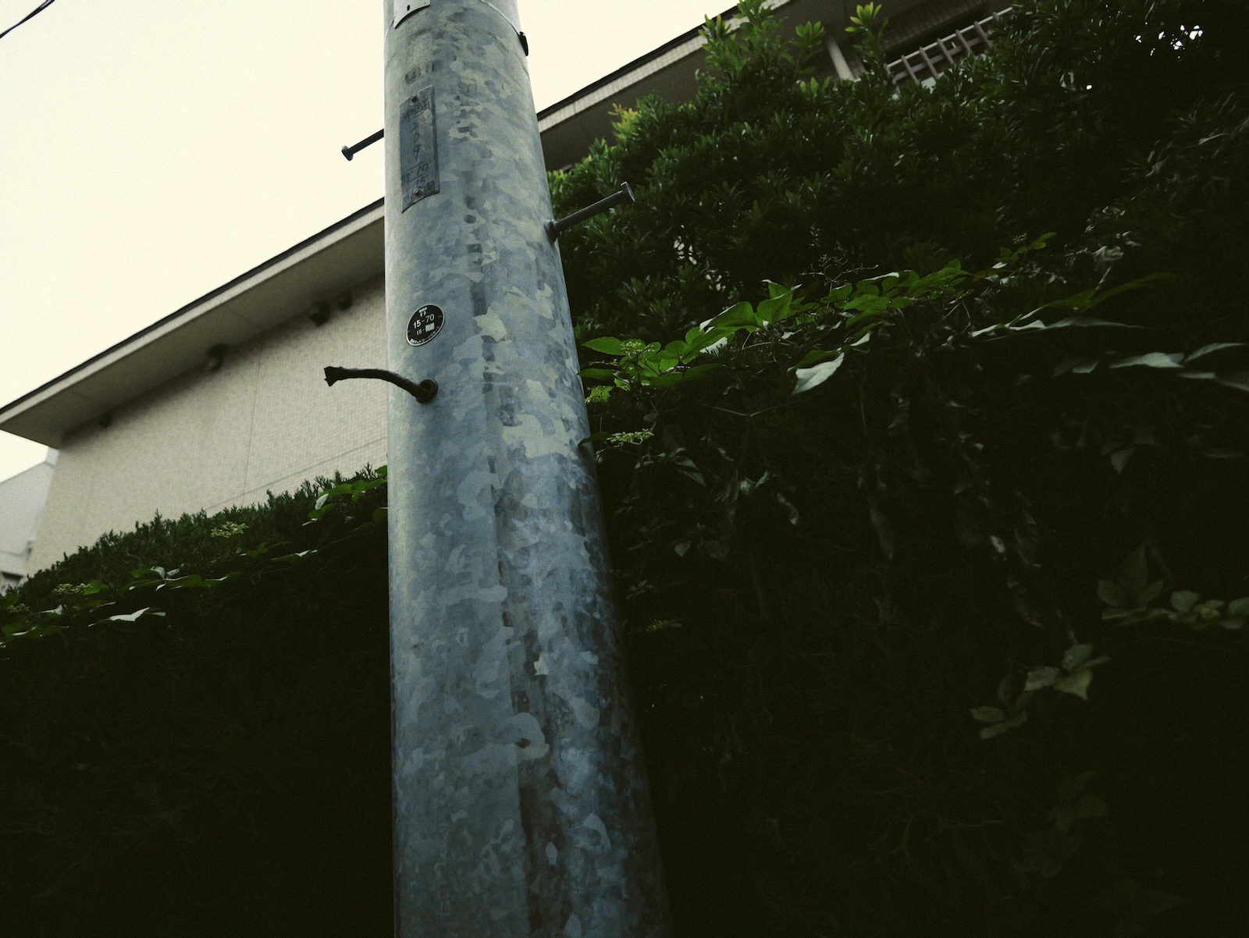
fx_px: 650
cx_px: 624
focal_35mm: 18
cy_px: 469
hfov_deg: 87.7
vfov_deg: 71.7
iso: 2000
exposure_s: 1/60
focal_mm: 9
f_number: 1.7
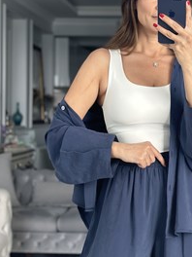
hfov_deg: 16.0
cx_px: 144
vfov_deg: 21.3
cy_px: 117
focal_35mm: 92
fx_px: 680
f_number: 1.78
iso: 125
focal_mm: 6.86
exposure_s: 1/129
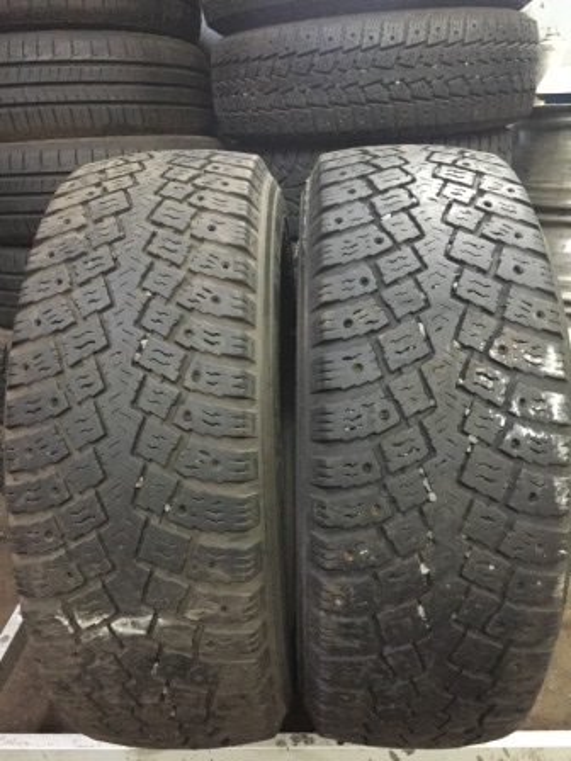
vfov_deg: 61.7
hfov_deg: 48.2
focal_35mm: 29
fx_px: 638
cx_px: 286
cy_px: 380
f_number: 2.2
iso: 400
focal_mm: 4.15
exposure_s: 1/17
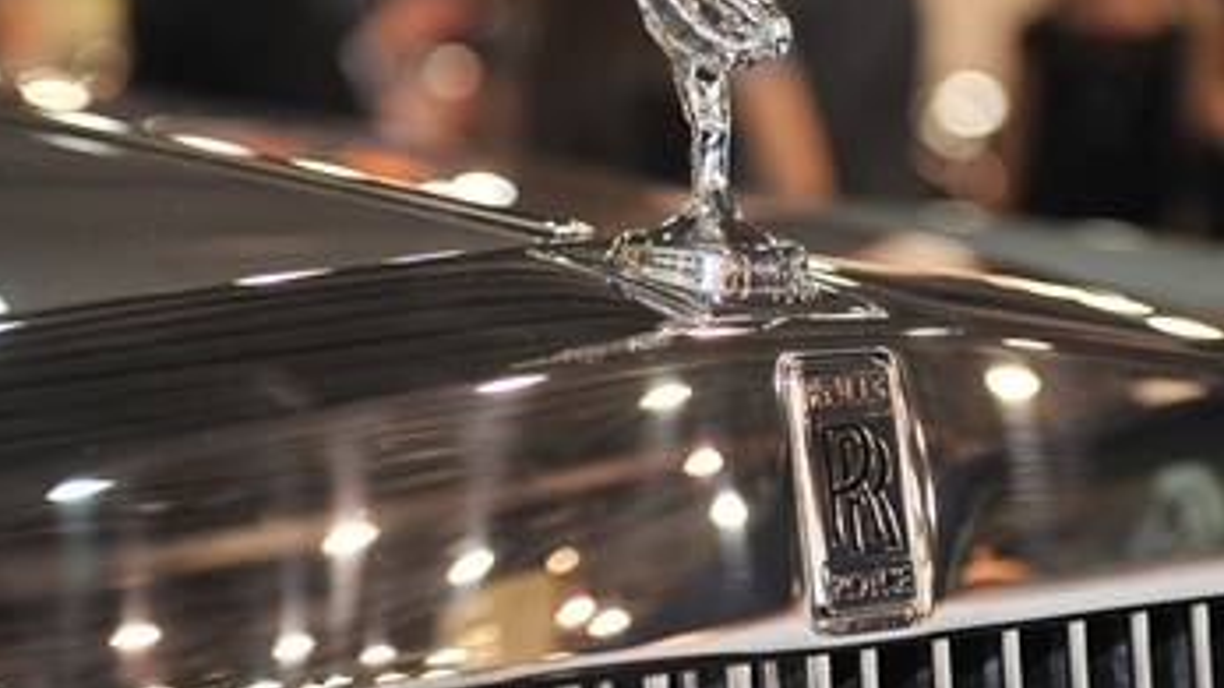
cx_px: 730
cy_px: 332
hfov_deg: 18.5
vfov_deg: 10.4
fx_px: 3764
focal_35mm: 116
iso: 1250
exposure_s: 1/200
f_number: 3.5
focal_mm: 70
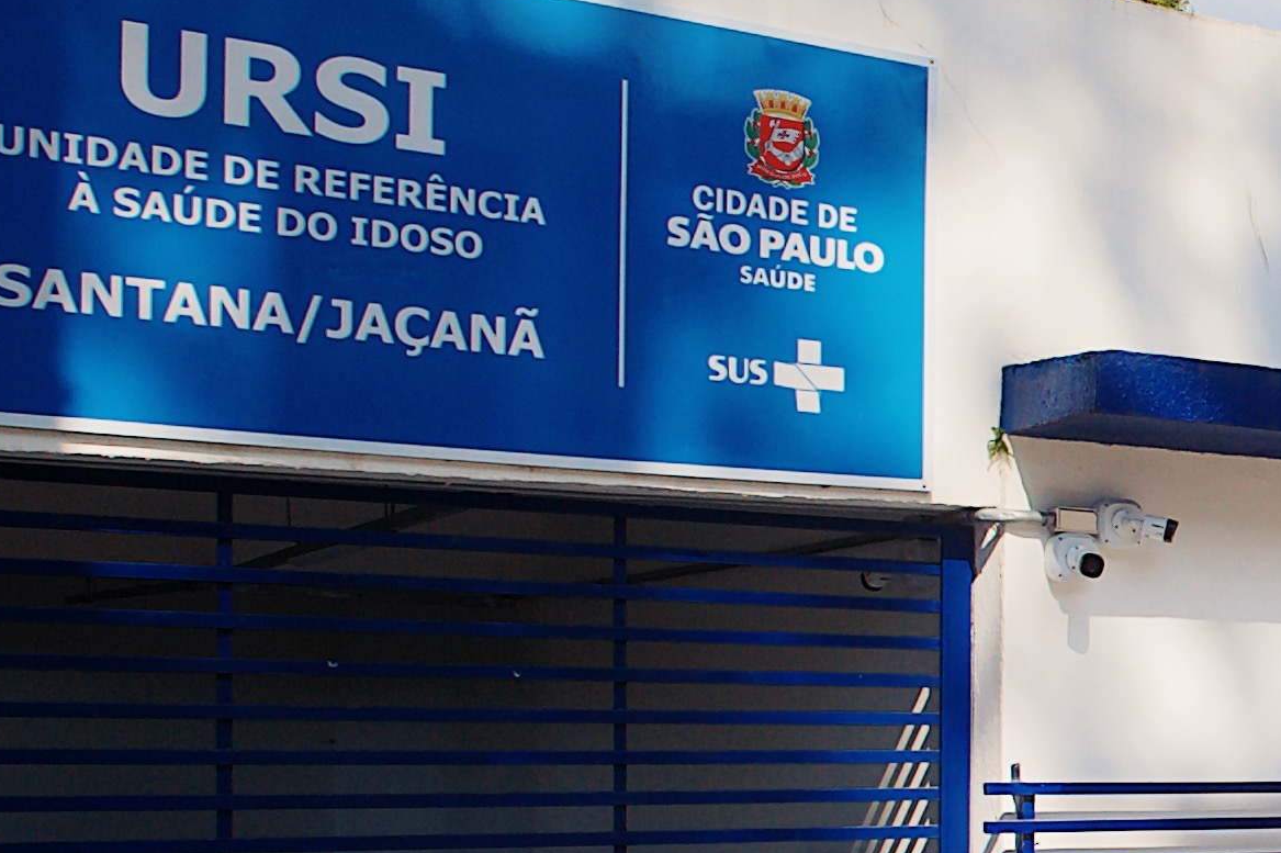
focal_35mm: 62
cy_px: 732
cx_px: 1673
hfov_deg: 27.1
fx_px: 2205
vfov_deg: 21.5
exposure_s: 1/125
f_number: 22
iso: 200
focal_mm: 17
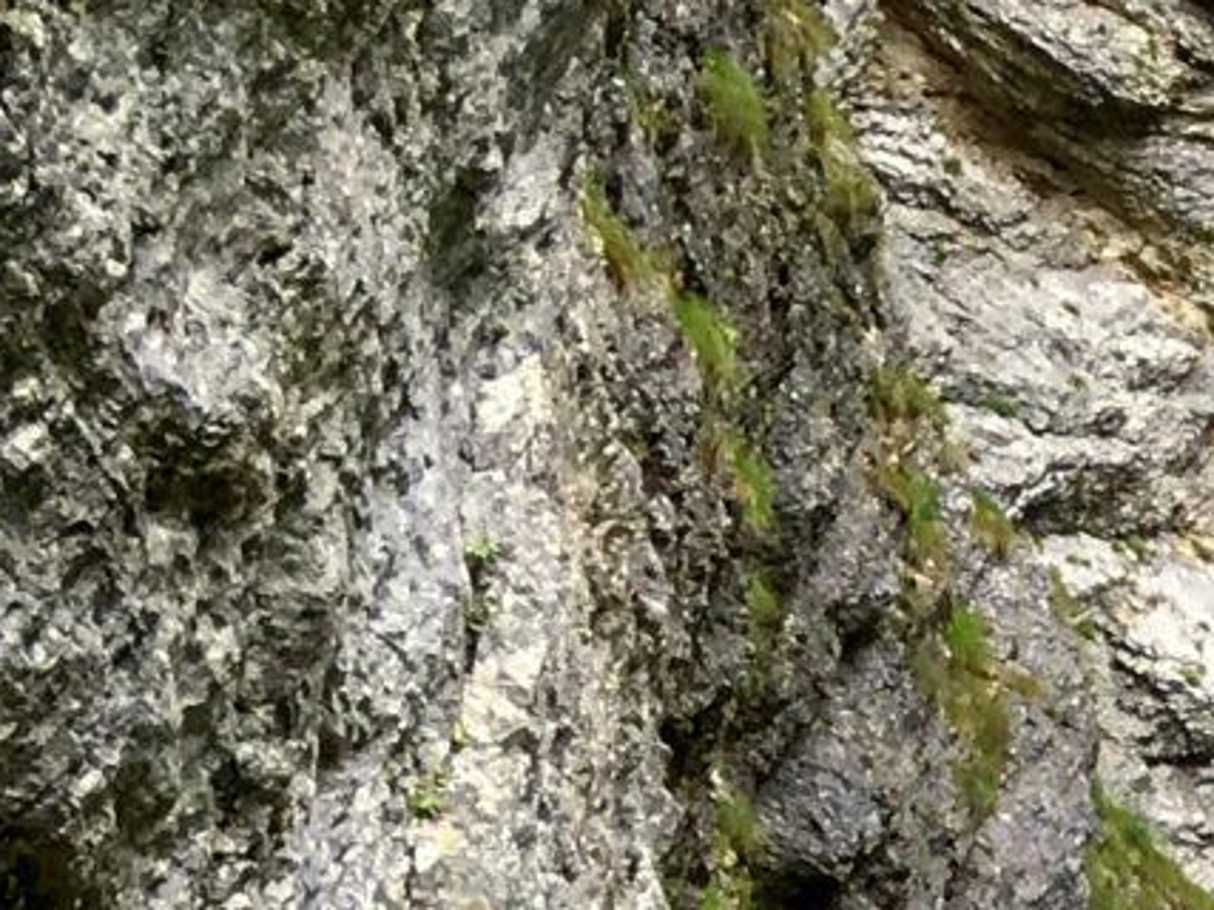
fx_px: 6101
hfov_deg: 9.5
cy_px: 1854
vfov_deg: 8.1
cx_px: 3329
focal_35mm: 174
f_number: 2.2
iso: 25
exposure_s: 1/166
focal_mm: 4.15
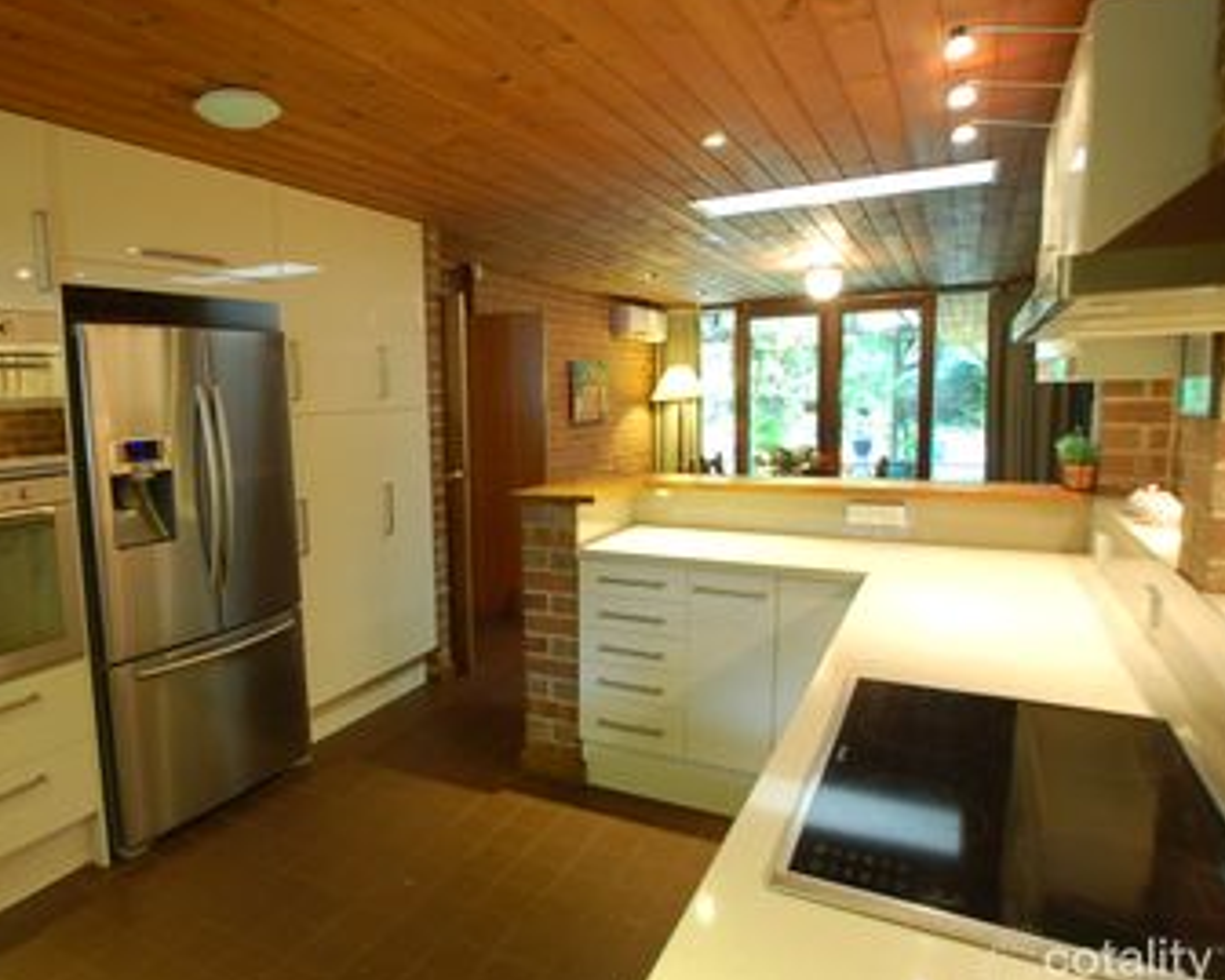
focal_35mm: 22
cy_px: 464
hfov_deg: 73.7
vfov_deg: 63.9
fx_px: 785
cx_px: 416
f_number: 4.5
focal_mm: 11
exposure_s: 1/3
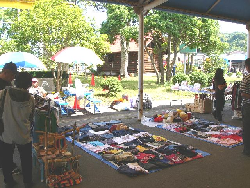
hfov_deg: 51.4
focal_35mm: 36
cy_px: 94
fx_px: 260
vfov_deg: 39.7
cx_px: 125
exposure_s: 1/100
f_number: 3.3
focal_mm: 6.1
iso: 50
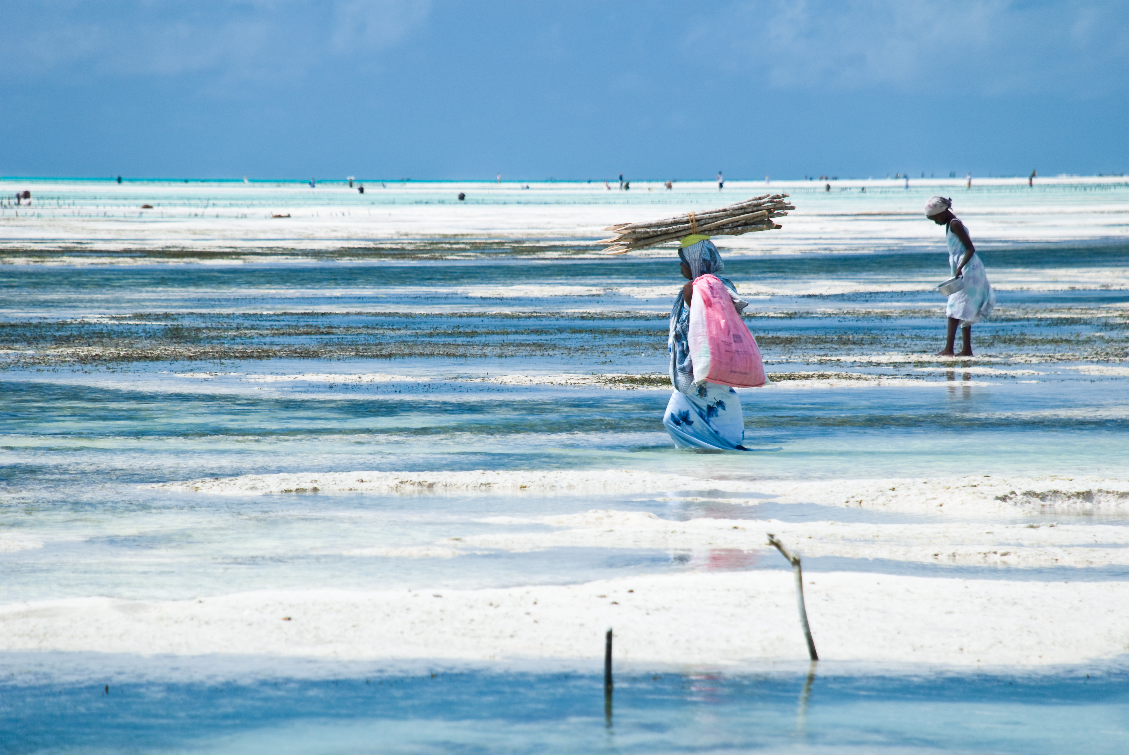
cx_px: 564
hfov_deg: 10.1
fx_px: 6358
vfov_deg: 6.8
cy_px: 378
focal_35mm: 202
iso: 100
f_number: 5.6
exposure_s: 1/125
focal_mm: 135
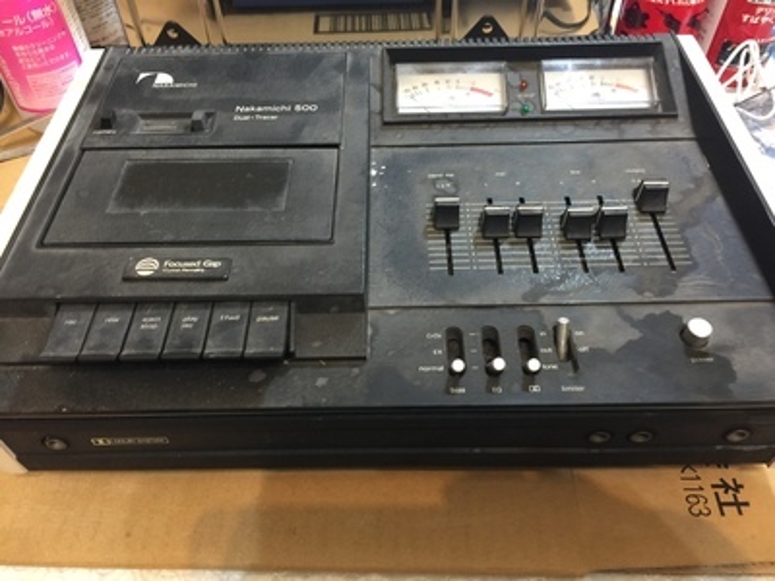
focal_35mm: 29
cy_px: 290
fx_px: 649
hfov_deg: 61.7
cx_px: 388
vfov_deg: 48.2
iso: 64
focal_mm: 4.15
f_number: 2.2
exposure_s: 1/4
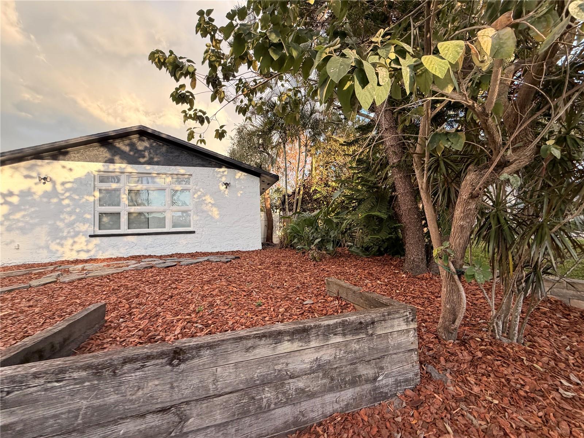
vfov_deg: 85.7
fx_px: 236
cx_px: 292
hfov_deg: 102.1
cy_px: 219
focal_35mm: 14
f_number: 2.2
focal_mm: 2.22
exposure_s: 1/156
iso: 40
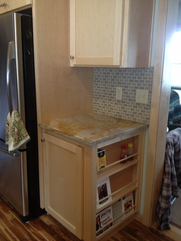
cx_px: 90
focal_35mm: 35
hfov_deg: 40.7
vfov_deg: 52.6
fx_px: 244
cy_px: 120
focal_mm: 4.28
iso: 64
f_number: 2.4
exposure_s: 1/20
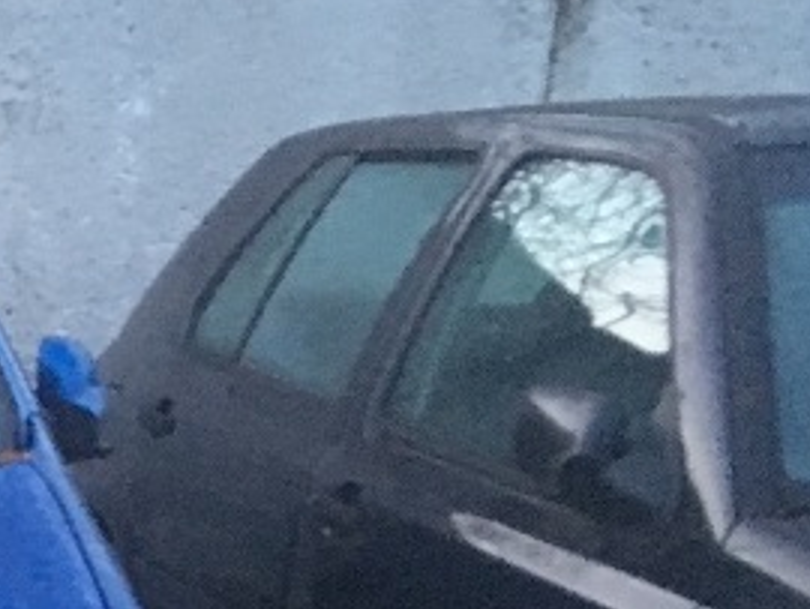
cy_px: 879
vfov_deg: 13.6
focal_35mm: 103
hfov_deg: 16.5
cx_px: -564
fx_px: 2412
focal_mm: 4.15
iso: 500
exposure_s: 1/17
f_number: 2.2
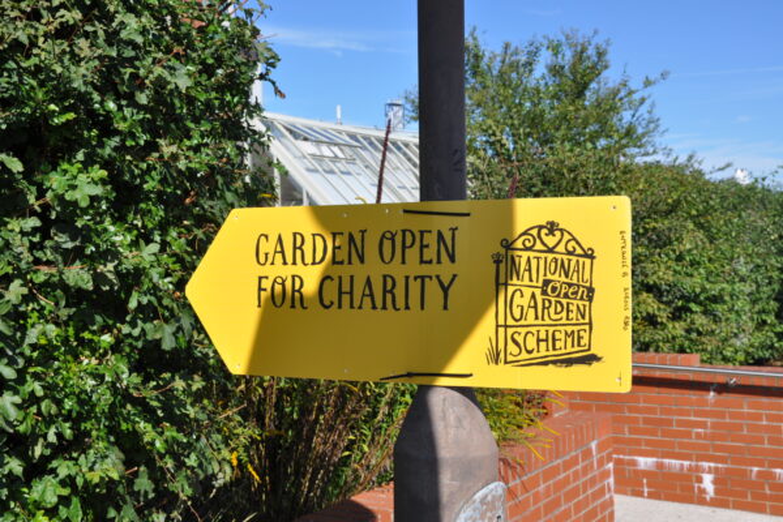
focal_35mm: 48
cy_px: 261
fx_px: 1044
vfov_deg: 28.1
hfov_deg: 41.1
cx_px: 392
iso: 200
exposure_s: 1/320
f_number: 9
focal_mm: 32
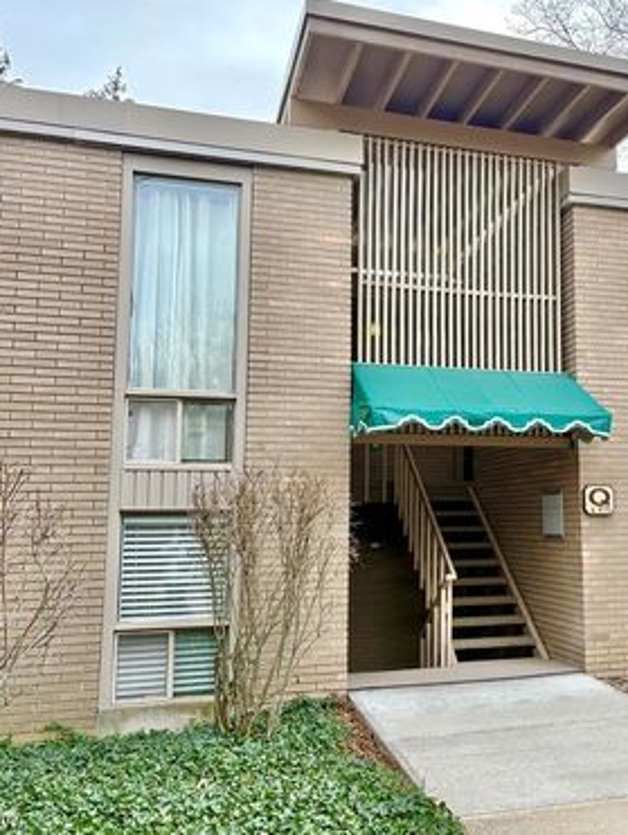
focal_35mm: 35
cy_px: 415
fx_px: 845
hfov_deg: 39.7
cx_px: 468
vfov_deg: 52.6
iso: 64
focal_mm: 5.96
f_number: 1.6
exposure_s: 1/764
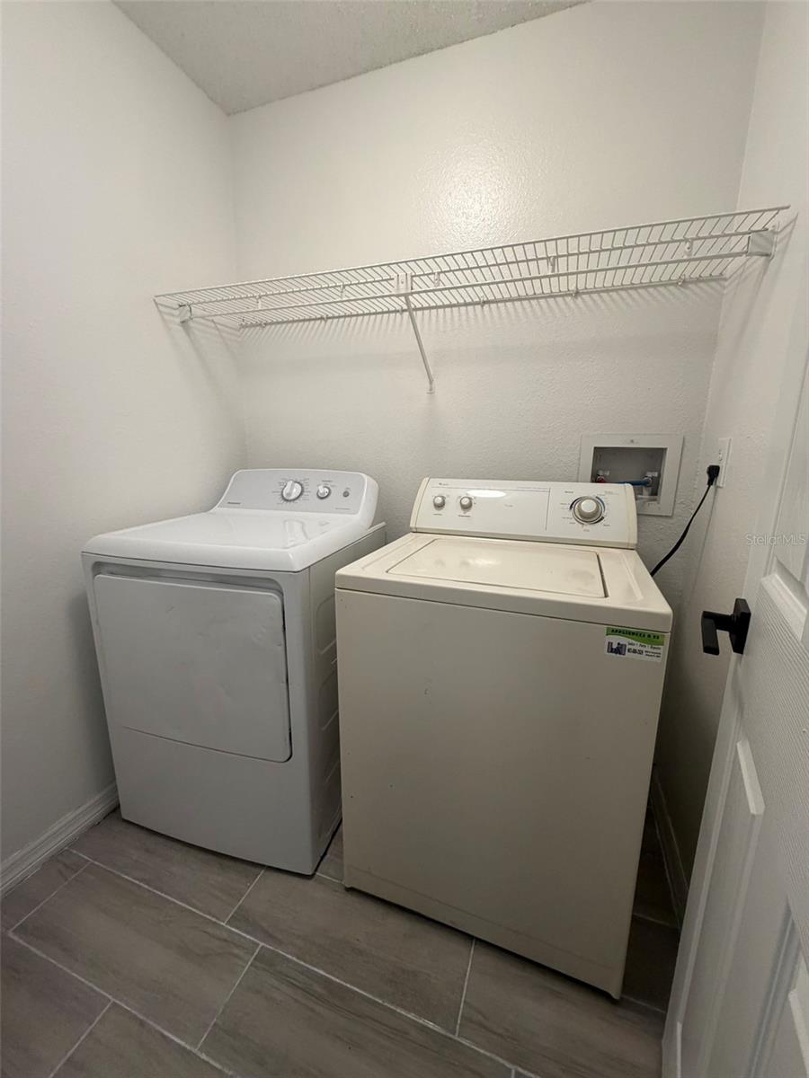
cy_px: 539
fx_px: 436
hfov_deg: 85.7
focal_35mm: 14
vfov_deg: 102.1
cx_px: 404
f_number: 2.2
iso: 250
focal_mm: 2.22
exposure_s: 1/120
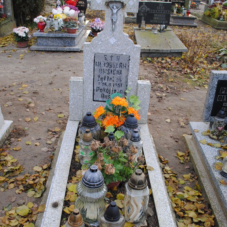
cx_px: 112
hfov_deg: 47.2
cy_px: 123
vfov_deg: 47.2
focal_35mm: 35
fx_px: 260
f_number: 5
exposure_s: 1/100
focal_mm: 18
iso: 200
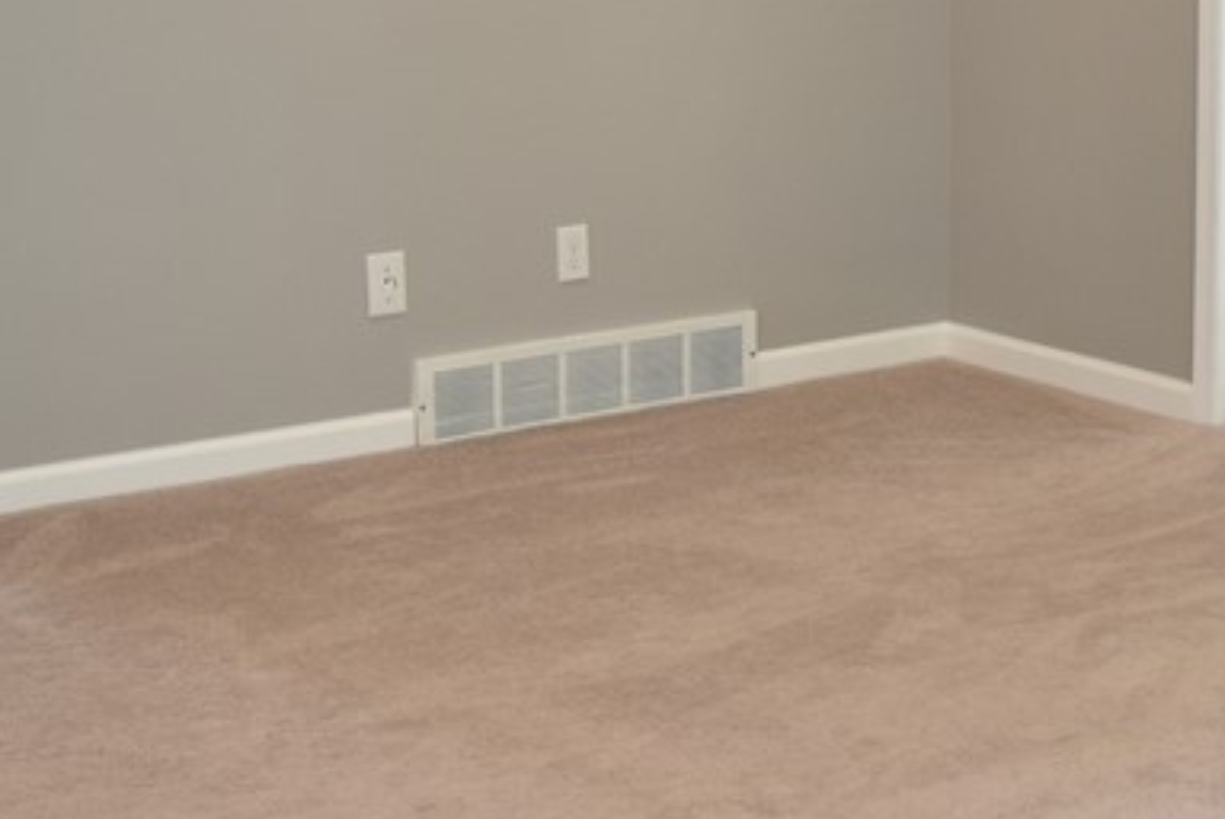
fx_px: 2894
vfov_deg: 16.0
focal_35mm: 85
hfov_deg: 22.7
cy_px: 189
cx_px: 1302
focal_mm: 20
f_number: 4.5
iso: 400
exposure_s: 1/80
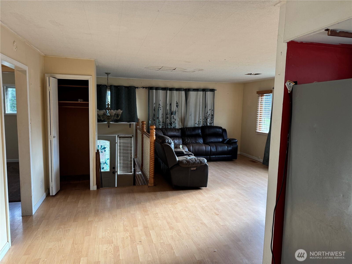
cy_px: 132
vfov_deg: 56.8
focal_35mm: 24
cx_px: 176
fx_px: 244
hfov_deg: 71.6
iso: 125
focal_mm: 6.76
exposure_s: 1/120
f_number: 1.78
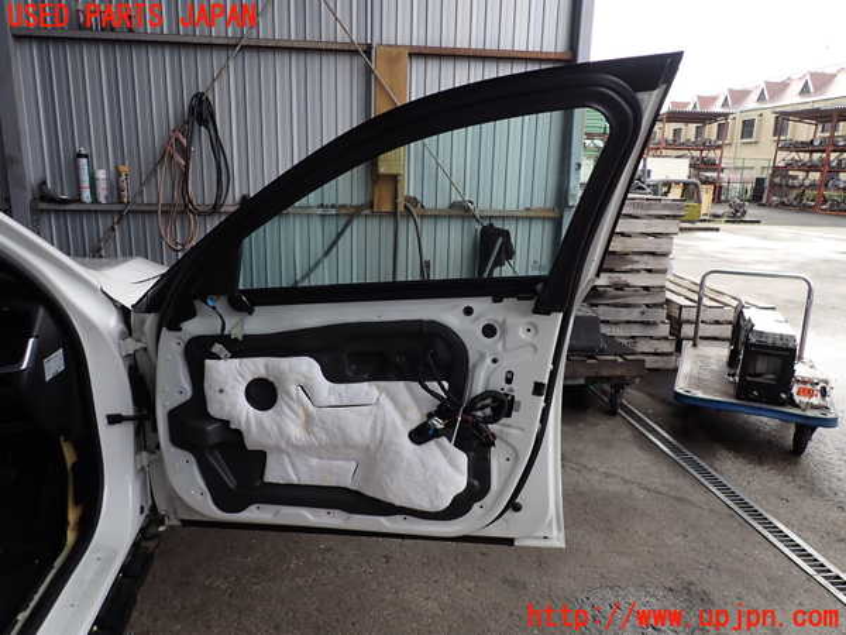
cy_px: 318
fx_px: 611
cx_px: 423
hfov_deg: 69.4
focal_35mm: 25
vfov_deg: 54.9
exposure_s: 1/320
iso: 100
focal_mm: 4.5
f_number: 2.8
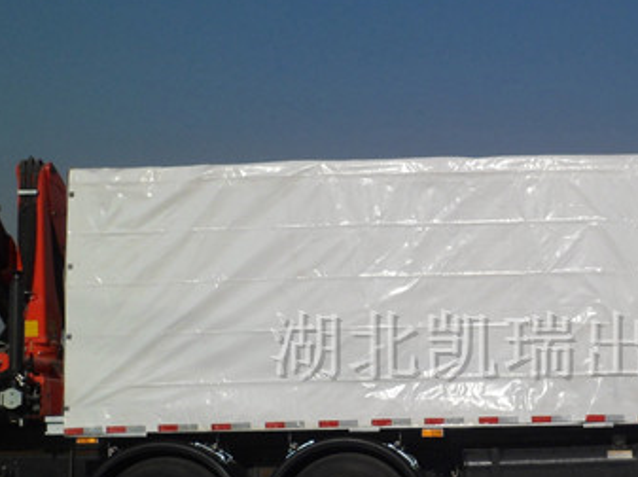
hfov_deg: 29.2
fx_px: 1197
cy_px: 355
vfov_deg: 22.3
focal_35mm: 65
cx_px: 504
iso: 80
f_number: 9.9
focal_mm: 5.7
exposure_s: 1/350
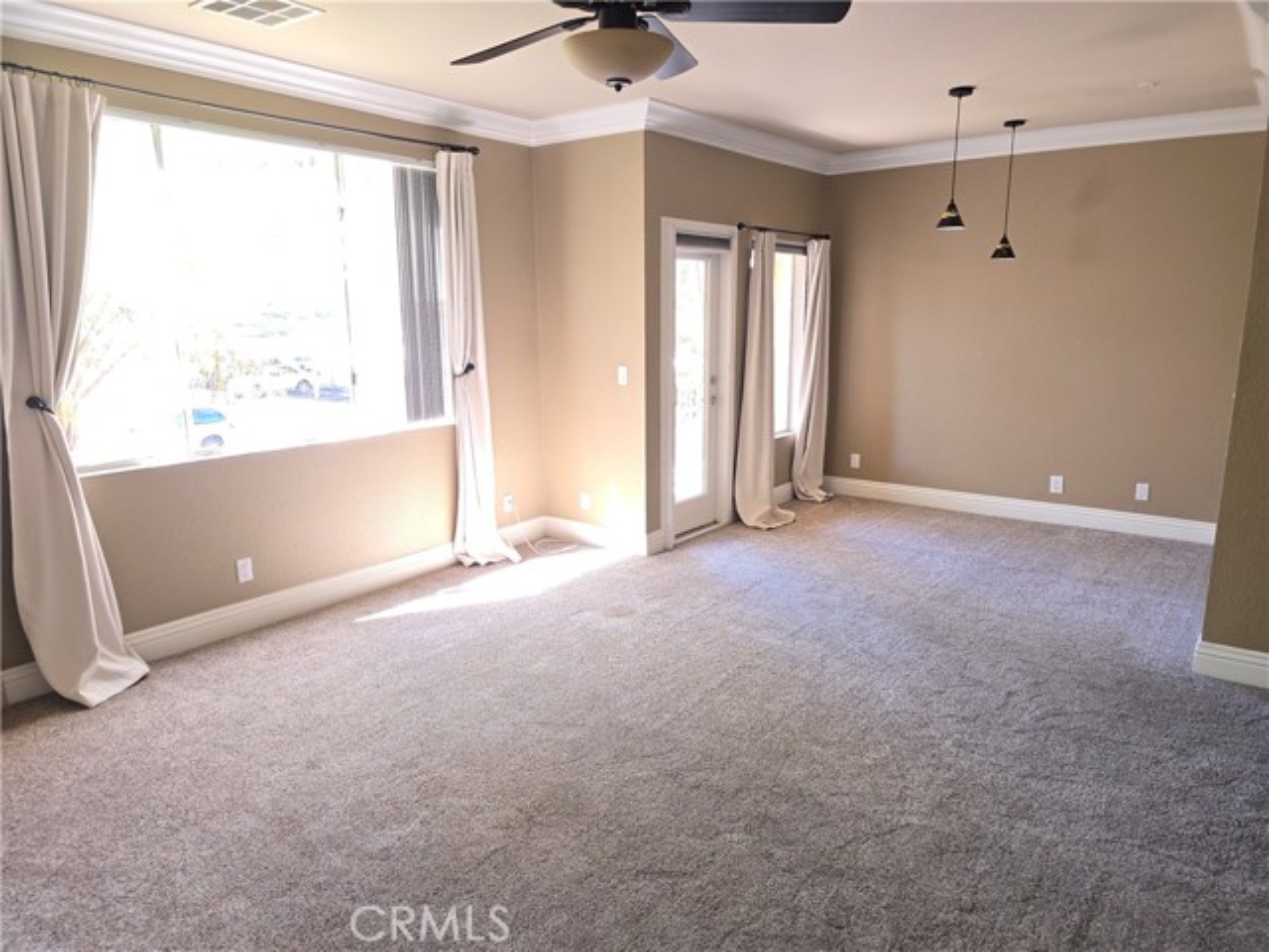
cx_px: 634
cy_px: 476
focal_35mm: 23
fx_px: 843
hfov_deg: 73.9
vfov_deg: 58.9
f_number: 1.7
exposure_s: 1/40
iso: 100
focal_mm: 6.3
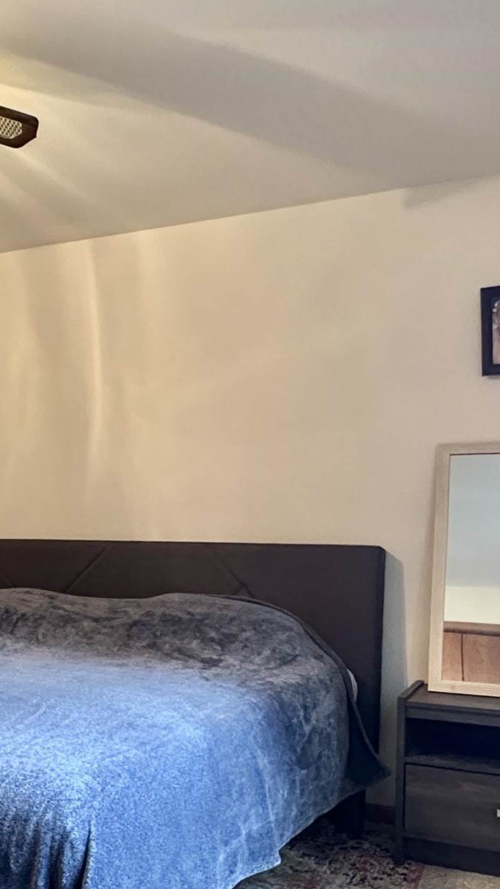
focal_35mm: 37
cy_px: 544
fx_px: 872
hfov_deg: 31.5
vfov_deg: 53.5
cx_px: 131
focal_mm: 2.22
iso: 640
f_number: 2.2
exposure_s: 1/60
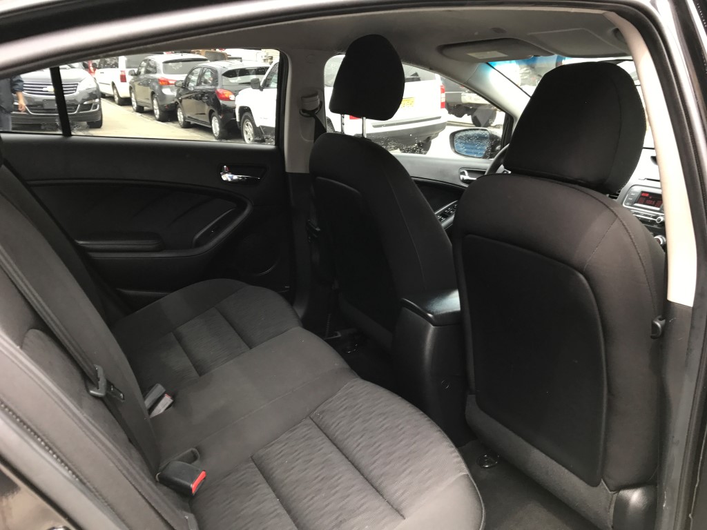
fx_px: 572
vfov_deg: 49.7
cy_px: 265
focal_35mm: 28
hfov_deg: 63.4
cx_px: 354
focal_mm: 3.99
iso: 32
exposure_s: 1/90
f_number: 1.8
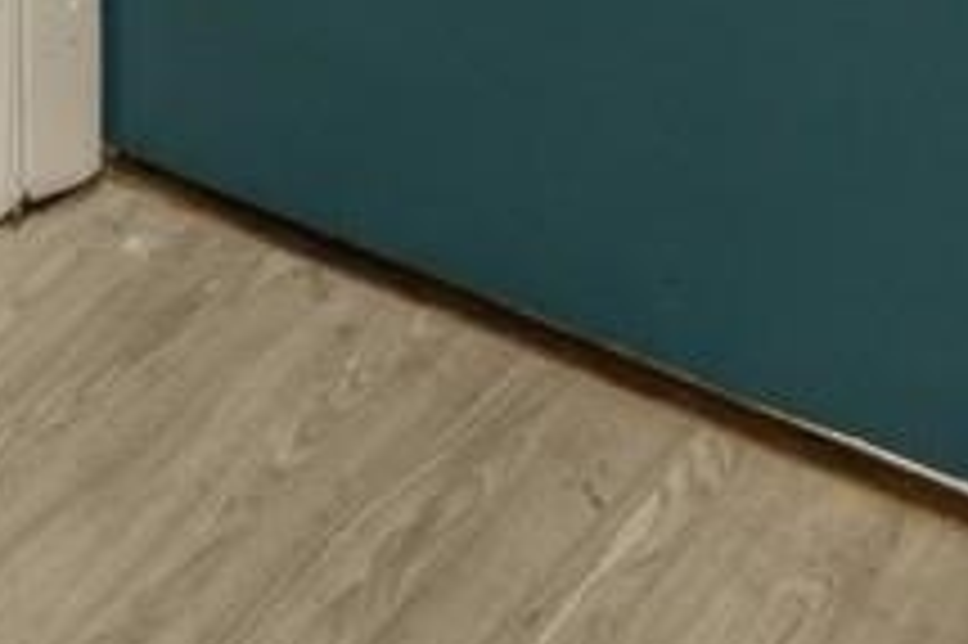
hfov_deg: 17.2
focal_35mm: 119
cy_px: -1680
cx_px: 545
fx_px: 3197
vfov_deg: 8.3
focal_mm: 16
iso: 100
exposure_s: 1/2
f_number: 11
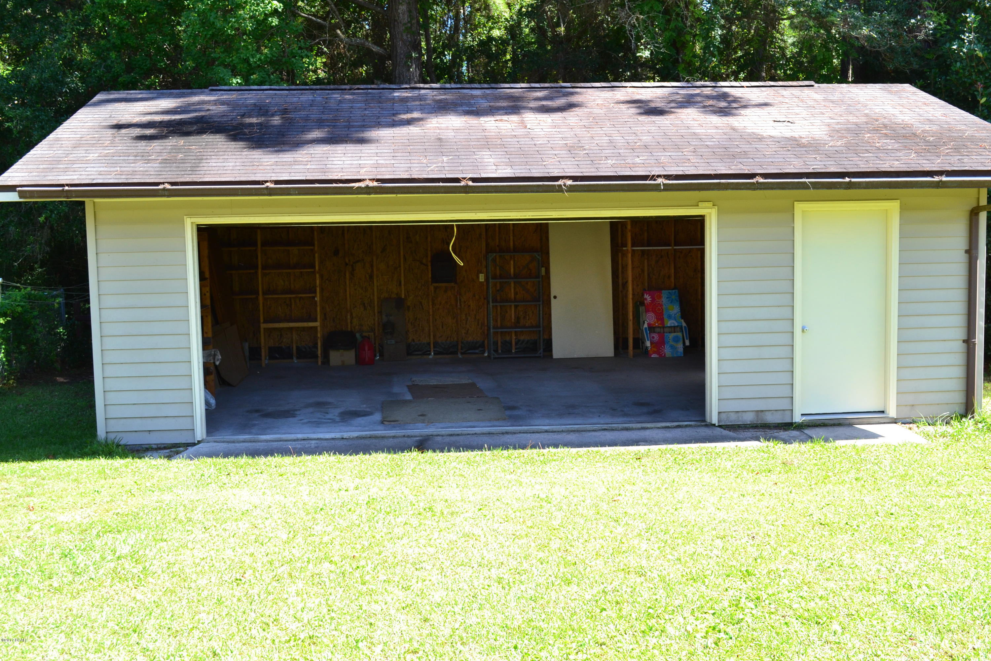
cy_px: 330
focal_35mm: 39
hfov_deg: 49.6
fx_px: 1073
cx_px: 496
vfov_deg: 34.2
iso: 400
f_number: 9
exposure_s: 1/80
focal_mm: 26
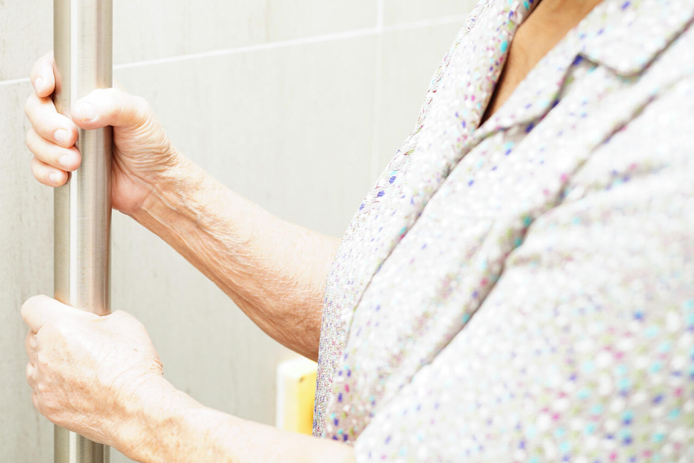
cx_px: 171
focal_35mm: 78
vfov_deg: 17.4
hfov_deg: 25.7
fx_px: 1503
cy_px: 117
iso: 100
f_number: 2.5
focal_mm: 50
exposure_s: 1/60
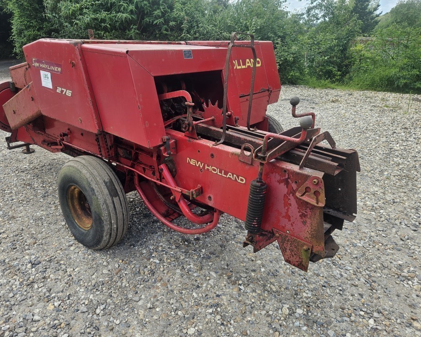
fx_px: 311
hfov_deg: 67.9
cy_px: 165
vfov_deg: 56.8
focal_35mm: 25
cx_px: 190
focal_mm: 5.4
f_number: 1.8
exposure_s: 1/287
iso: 25
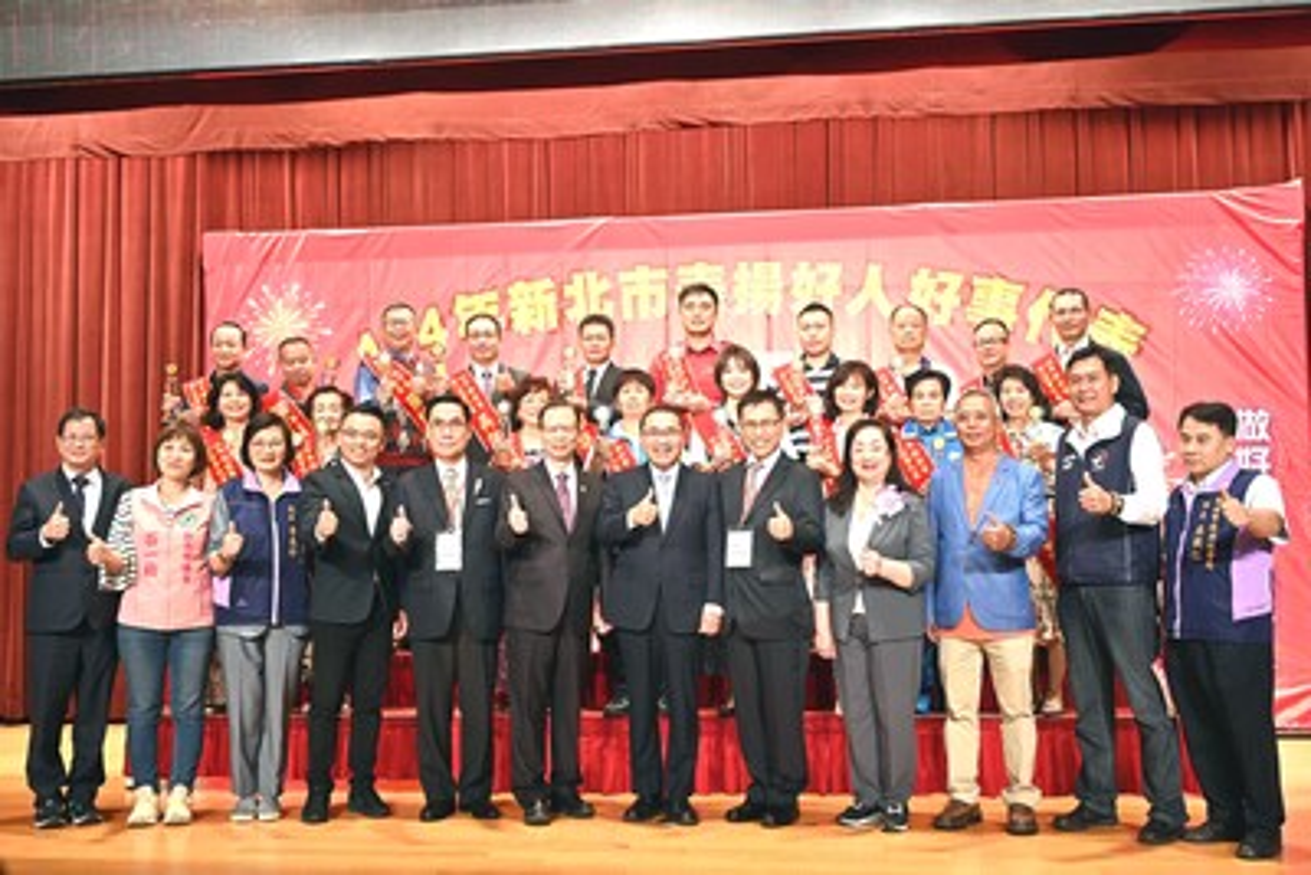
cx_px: 656
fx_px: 1257
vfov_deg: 38.4
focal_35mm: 34
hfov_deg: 55.1
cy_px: 438
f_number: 4
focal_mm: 34.5
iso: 500
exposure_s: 1/100
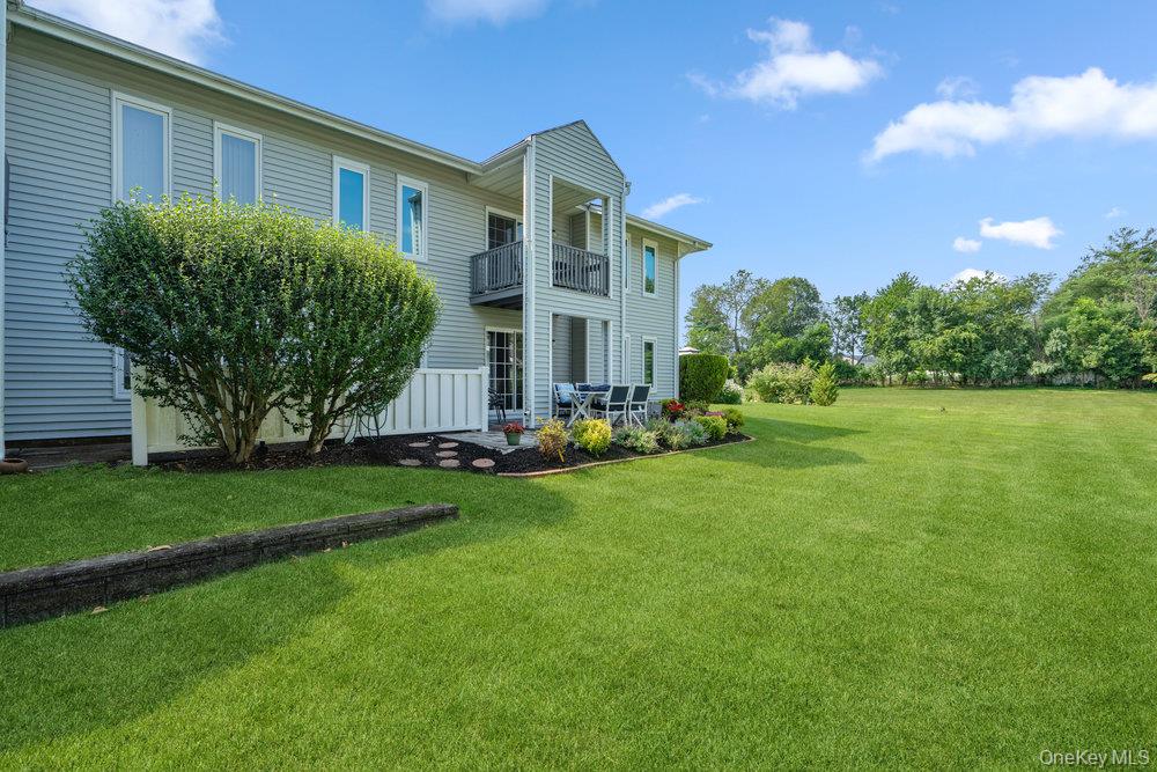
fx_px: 514
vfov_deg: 73.8
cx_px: 578
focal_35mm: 16
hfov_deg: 96.7
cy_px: 386
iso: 80
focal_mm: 16
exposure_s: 1/200
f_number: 5.6
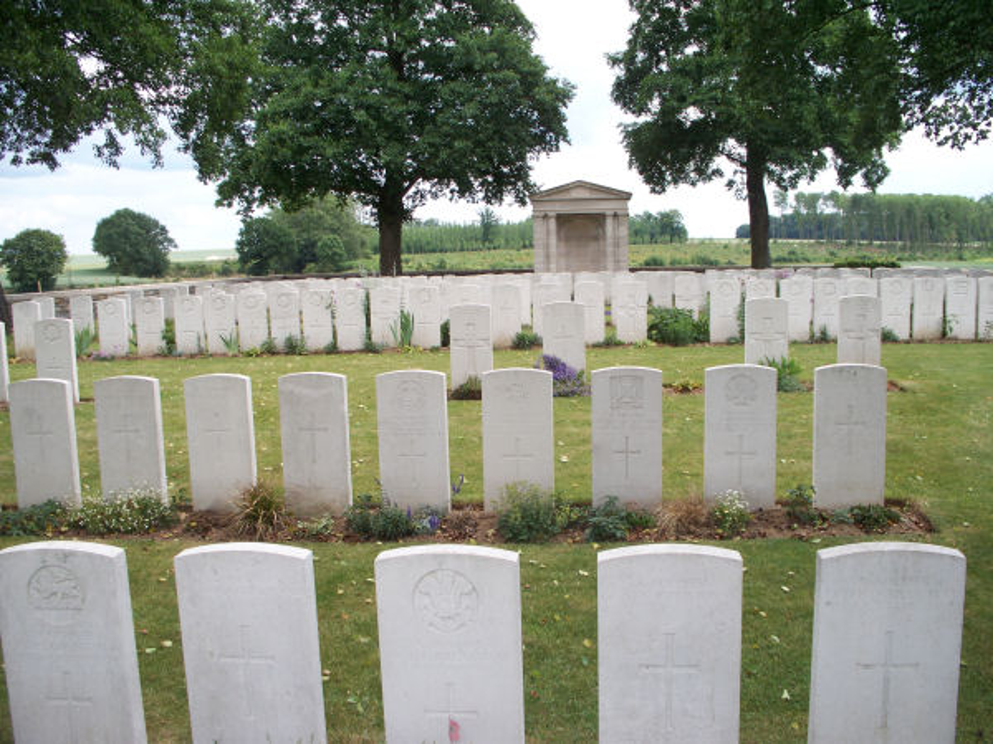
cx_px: 496
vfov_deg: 39.7
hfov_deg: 51.4
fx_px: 1033
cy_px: 372
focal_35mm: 36
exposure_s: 1/400
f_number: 2.8
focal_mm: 7.54
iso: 64
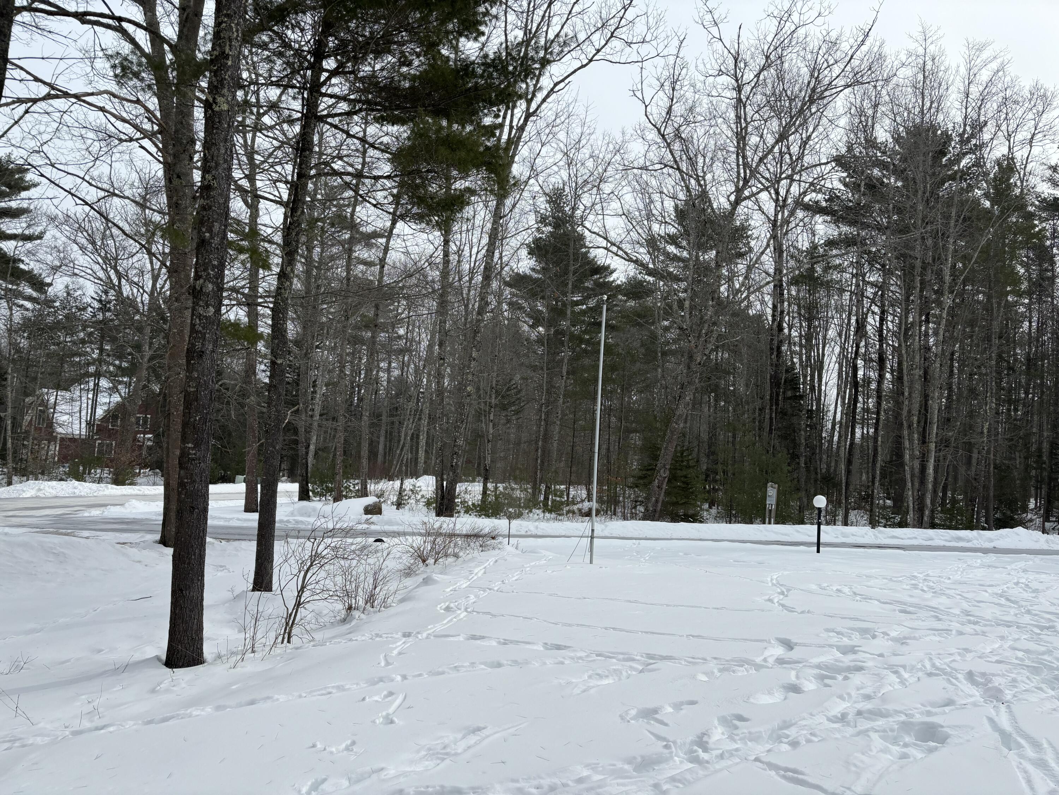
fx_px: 795
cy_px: 398
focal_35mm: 26
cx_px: 530
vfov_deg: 53.1
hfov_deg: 67.3
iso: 50
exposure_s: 1/3205
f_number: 1.6
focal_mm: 5.96
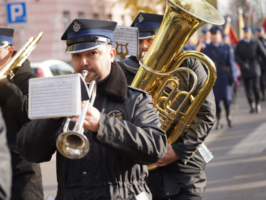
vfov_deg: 13.0
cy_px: 100
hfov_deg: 17.3
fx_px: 876
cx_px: 116
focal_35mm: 114
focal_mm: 105
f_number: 4
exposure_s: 1/200
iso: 100
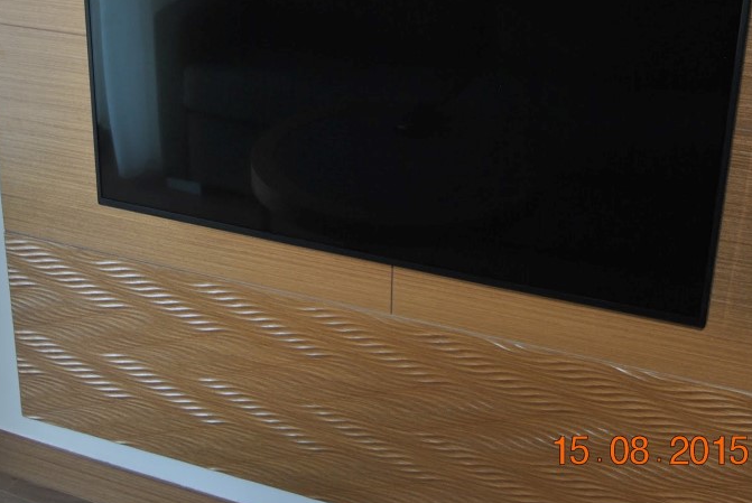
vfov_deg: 24.7
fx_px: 1126
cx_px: 348
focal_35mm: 54
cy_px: 85
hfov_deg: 36.9
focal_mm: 21
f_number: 4.5
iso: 200
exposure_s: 1/60
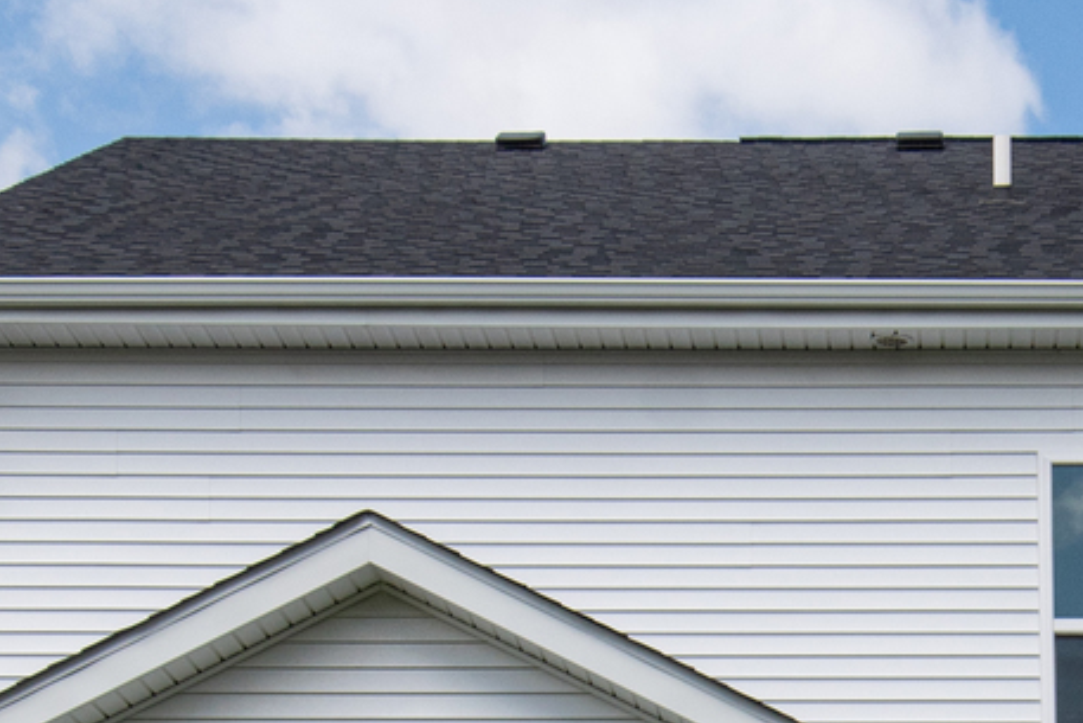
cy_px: 927
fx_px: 3521
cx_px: 912
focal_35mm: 117
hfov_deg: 17.3
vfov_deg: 11.4
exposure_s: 1/1250
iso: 320
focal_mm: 22
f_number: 8
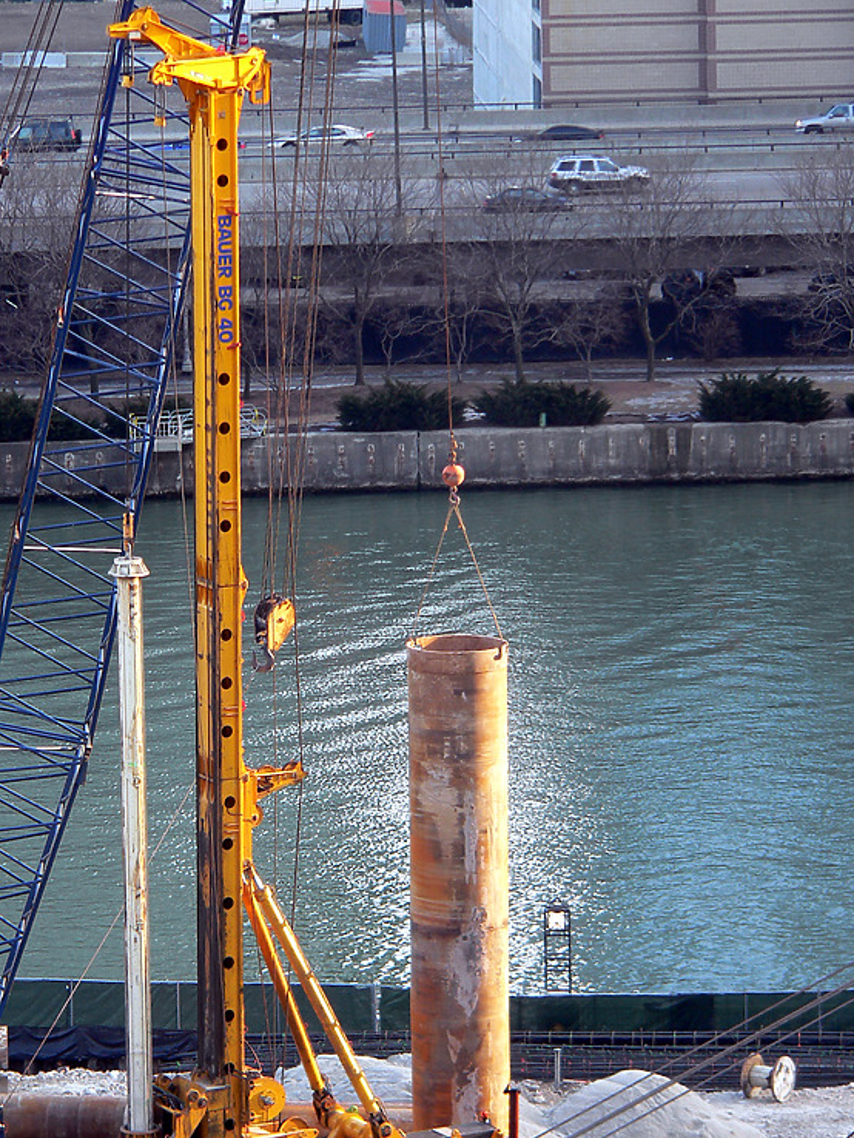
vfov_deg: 8.7
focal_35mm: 228
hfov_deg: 6.5
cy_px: 641
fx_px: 7496
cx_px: 372
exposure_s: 1/80
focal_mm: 31.1
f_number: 2.8
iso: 80
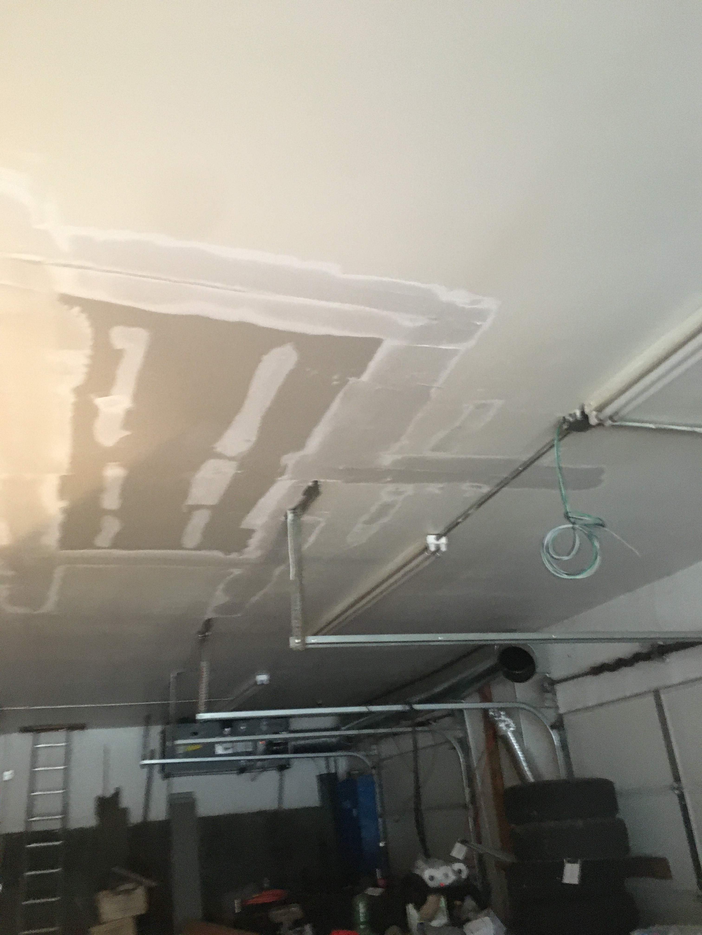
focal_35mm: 29
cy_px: 468
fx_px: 784
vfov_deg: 61.7
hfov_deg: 48.2
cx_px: 351
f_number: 2.2
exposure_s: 1/15
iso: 320
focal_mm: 4.15
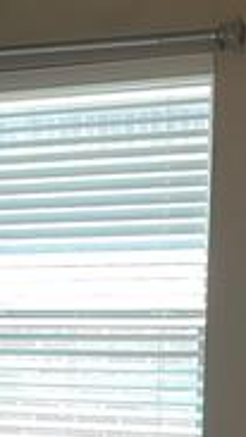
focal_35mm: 114
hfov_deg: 10.3
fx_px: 1321
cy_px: 401
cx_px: -117
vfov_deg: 18.4
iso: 200
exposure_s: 1/60
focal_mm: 5.1
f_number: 1.6
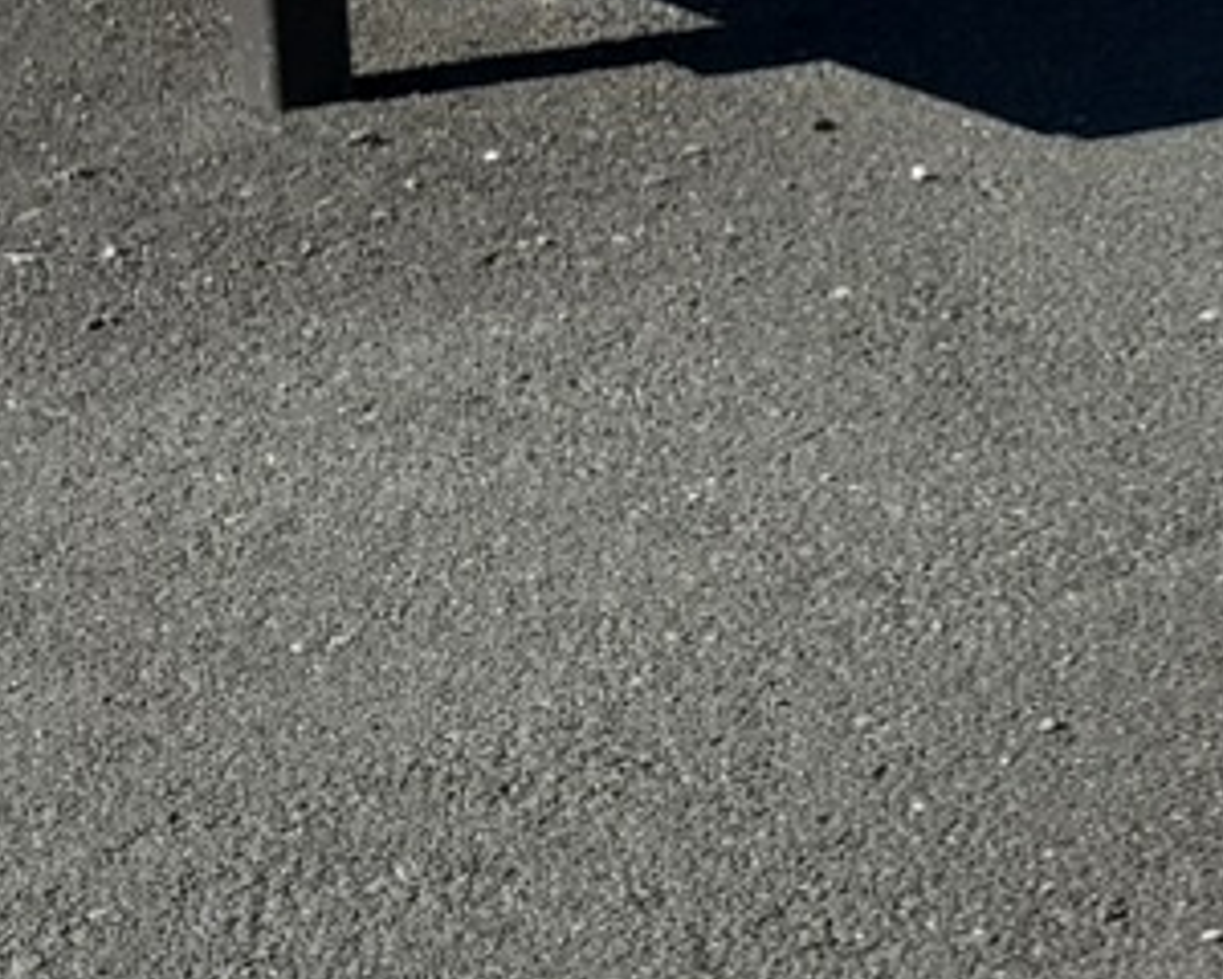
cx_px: 2373
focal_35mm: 160
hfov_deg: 11.1
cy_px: -853
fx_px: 5791
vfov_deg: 9.2
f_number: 1.78
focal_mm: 6.76
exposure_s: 1/6711
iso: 80
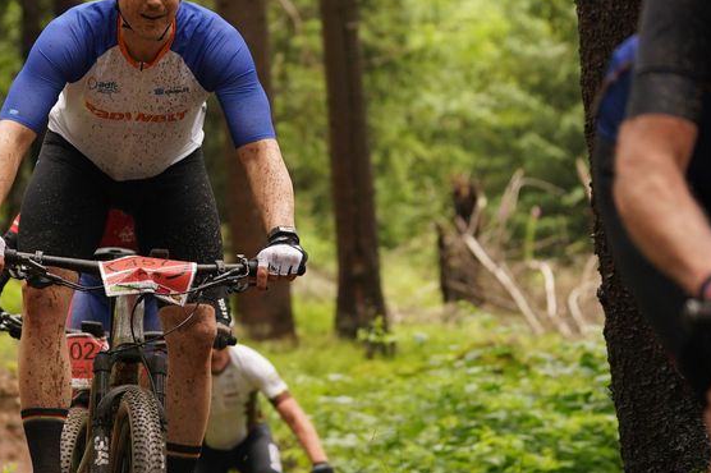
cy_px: 235
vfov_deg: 5.6
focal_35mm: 244
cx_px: 113
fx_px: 4816
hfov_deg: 8.4
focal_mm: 113
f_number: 4
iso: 1000
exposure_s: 1/1000
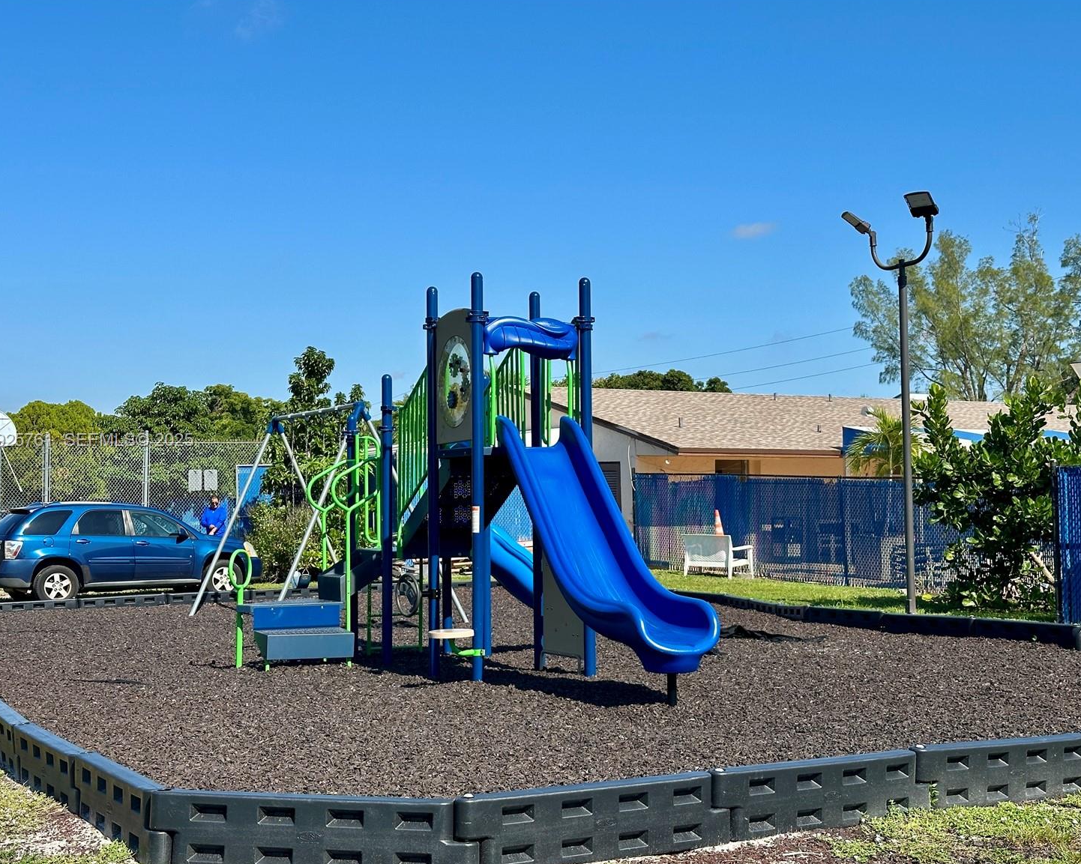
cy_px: 441
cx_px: 560
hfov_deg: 36.0
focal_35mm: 52
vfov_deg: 29.1
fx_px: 1663
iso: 64
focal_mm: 6.86
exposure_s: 1/3876
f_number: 1.78
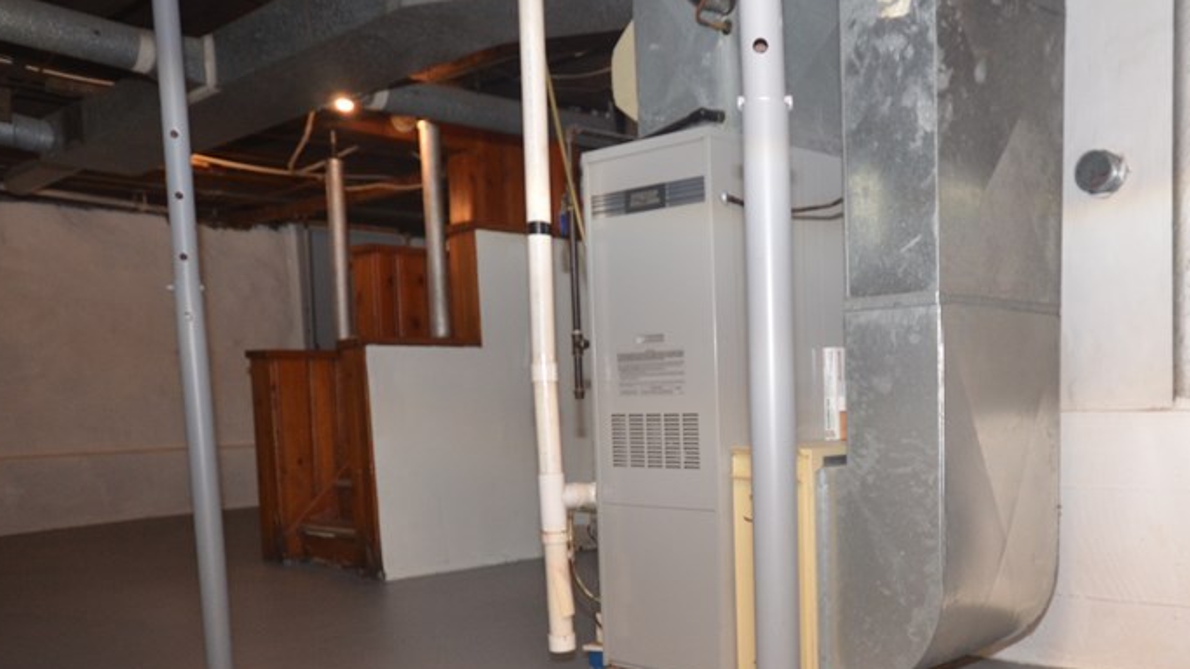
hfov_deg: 54.8
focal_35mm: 35
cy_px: 456
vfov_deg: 33.4
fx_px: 1104
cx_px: 841
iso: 800
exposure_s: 1/60
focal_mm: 14
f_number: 4.8
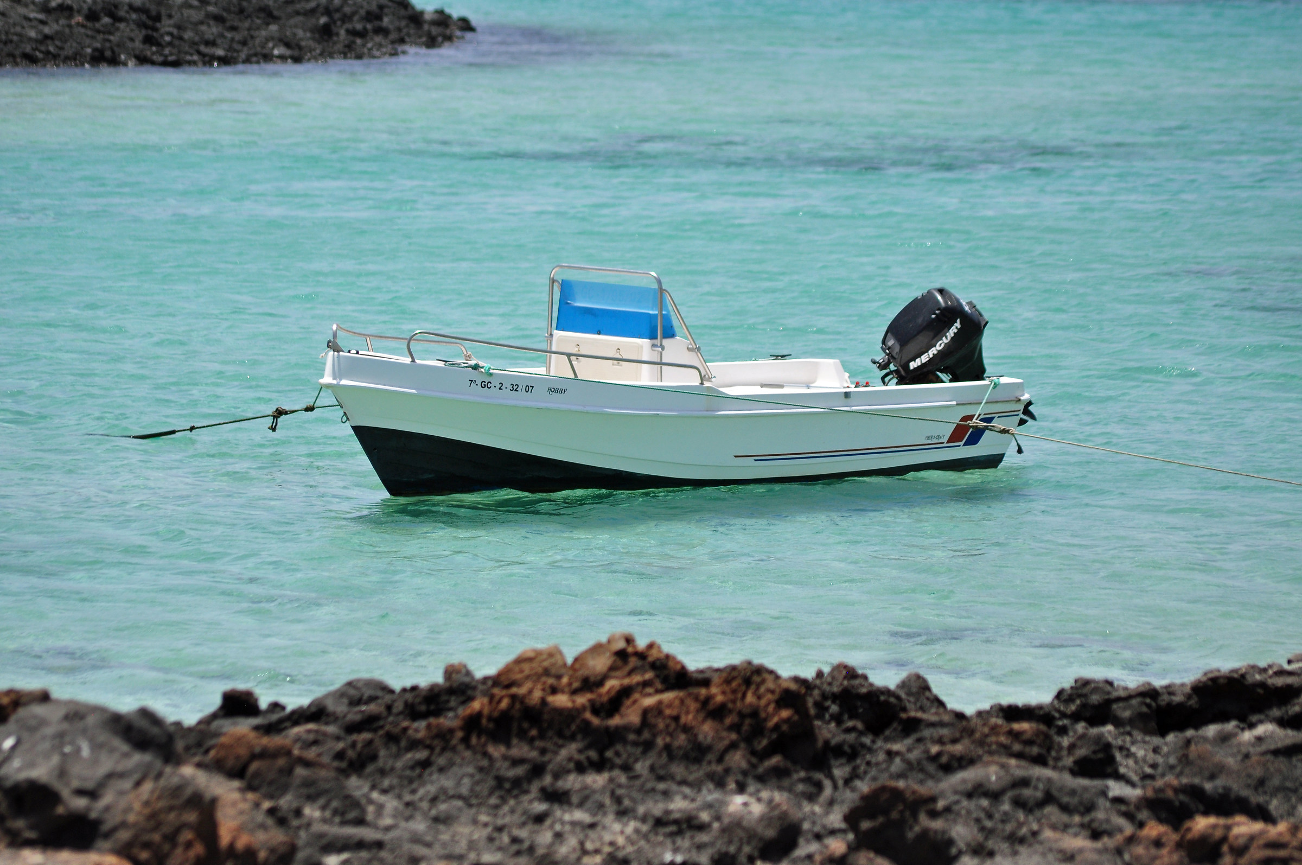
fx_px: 9211
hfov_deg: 8.1
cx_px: 651
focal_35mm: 255
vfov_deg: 5.4
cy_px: 432
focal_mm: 170
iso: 400
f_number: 4.5
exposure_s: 1/3200
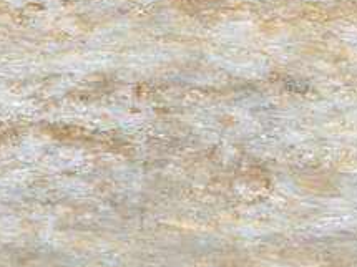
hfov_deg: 8.4
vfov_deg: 5.8
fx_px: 2433
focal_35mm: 236
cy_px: -573
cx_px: 128
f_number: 7.1
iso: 400
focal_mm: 22
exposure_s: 1/1600
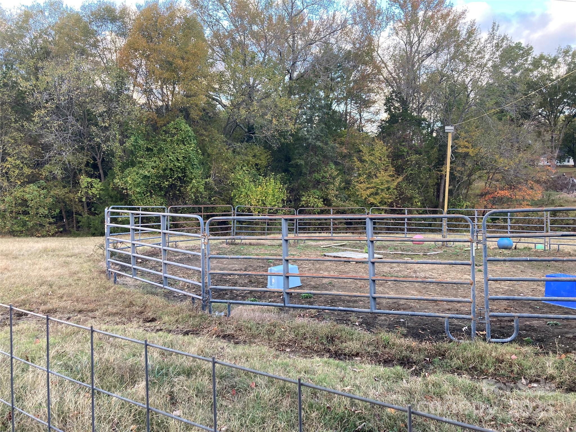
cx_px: 288
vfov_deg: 49.7
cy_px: 216
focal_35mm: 28
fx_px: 466
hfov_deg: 63.4
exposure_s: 1/121
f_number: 1.8
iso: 64
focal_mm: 3.99
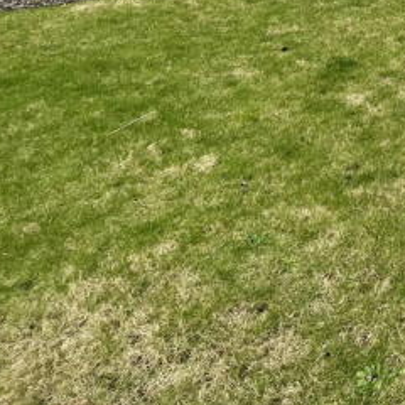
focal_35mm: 49
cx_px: 552
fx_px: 649
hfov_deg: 27.6
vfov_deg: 27.2
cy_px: -159
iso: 32
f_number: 1.8
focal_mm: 1.57
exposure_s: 1/541
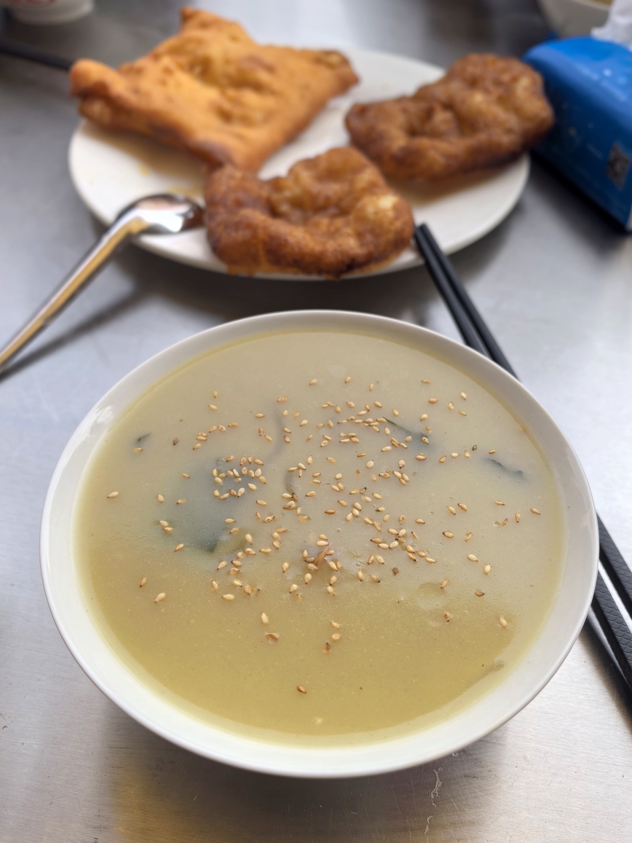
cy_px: 420
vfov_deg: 63.4
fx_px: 681
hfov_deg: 49.7
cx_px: 309
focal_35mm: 28
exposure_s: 1/797
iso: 50
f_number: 2
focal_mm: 8.5
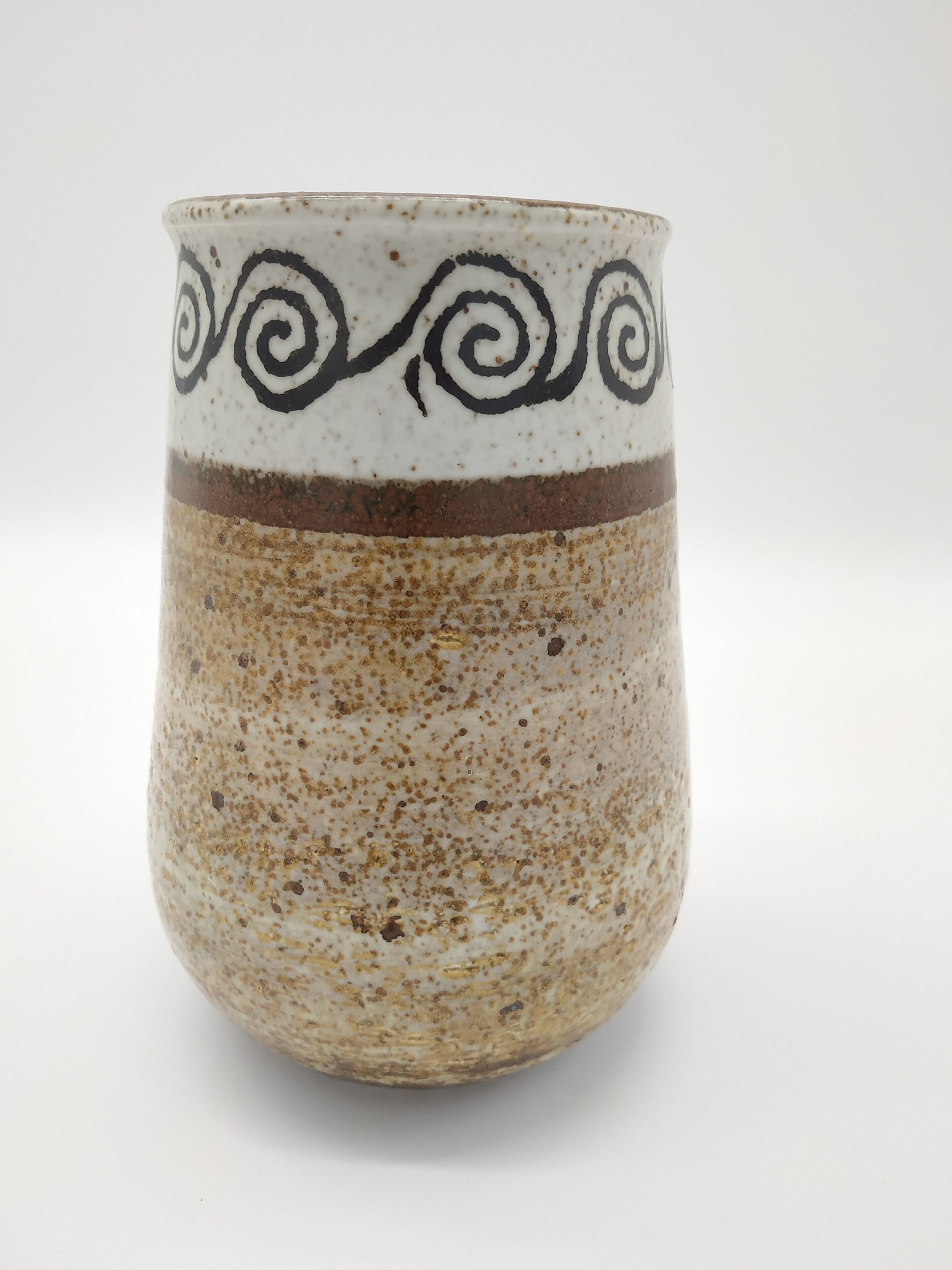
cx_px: 471
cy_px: 651
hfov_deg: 54.9
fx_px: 917
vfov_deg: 69.4
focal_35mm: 25
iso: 250
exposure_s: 1/344
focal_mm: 3.94
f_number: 1.9
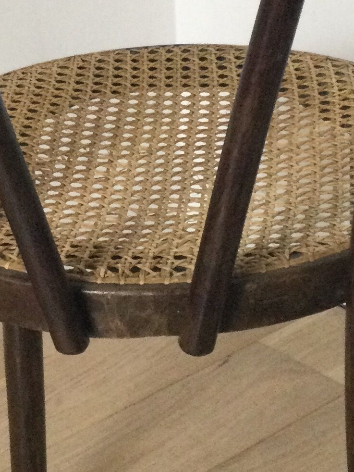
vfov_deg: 19.0
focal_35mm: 103
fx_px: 1404
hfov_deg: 14.3
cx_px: 77
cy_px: 158
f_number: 2.4
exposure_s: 1/33
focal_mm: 3.3
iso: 200
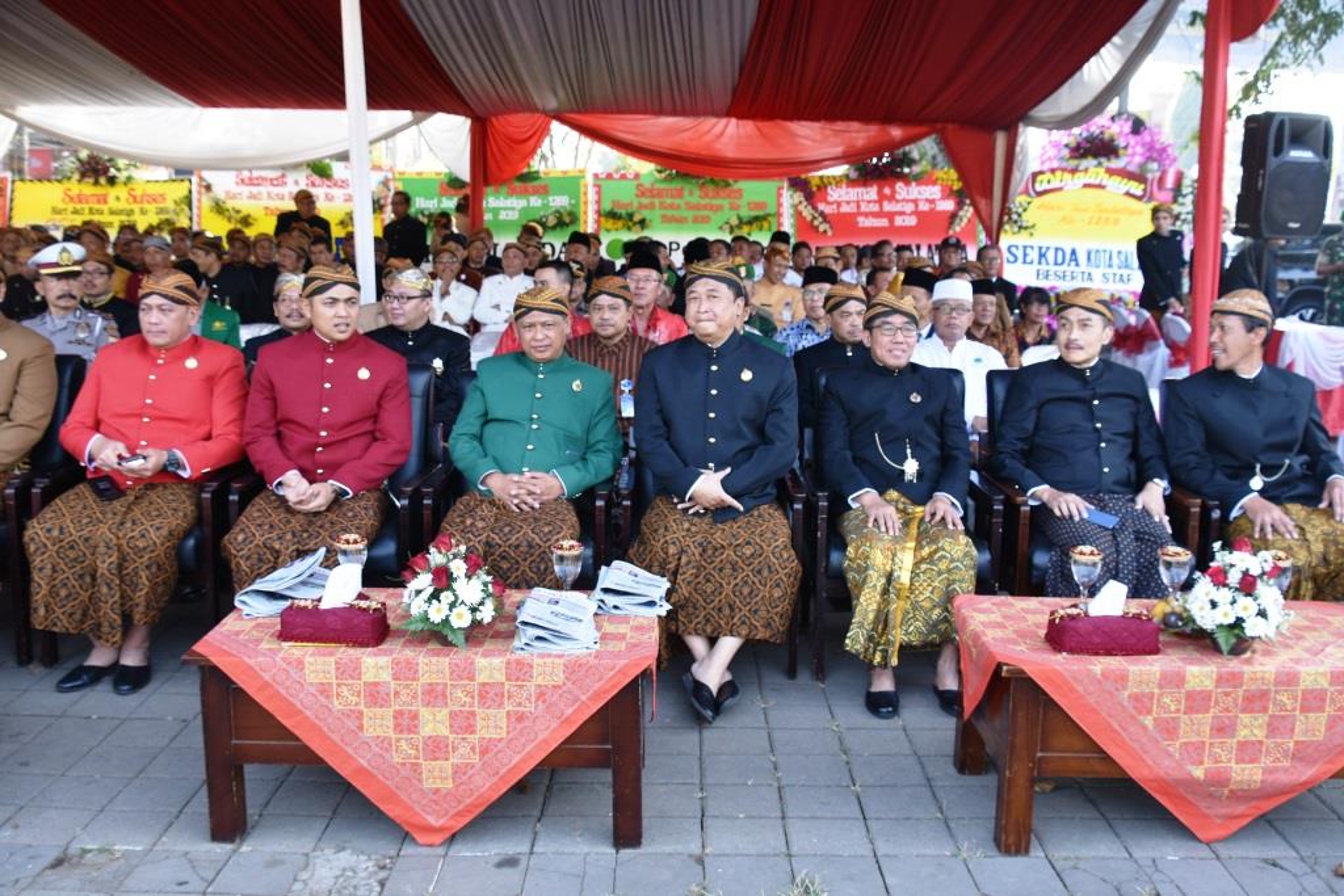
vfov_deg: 40.0
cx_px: 672
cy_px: 448
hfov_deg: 57.2
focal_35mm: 33
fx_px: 1232
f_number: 4.5
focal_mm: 22
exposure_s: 1/80
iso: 200
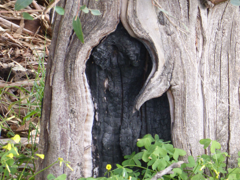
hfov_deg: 4.2
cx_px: 120
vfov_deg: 3.1
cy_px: 90
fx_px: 3307
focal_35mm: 477
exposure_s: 1/125
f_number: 6.2
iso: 500
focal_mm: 77.4
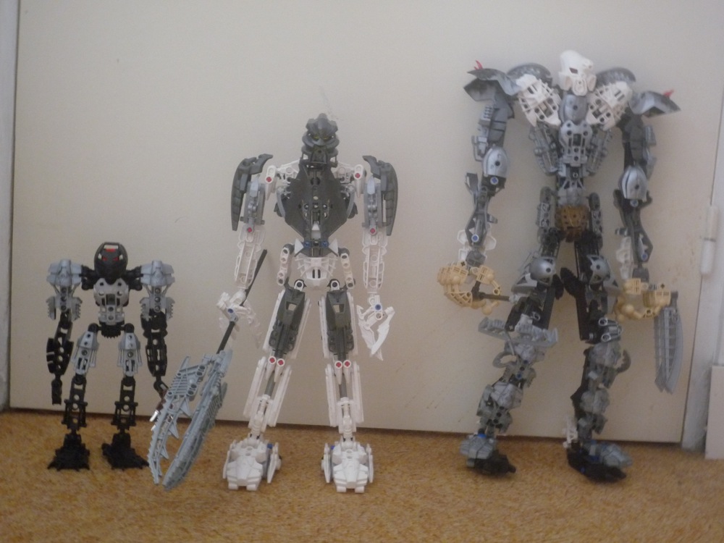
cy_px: 272
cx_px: 362
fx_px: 983
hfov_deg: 40.4
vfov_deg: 30.9
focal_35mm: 47
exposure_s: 1/15
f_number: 4.3
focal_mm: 8.3
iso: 400
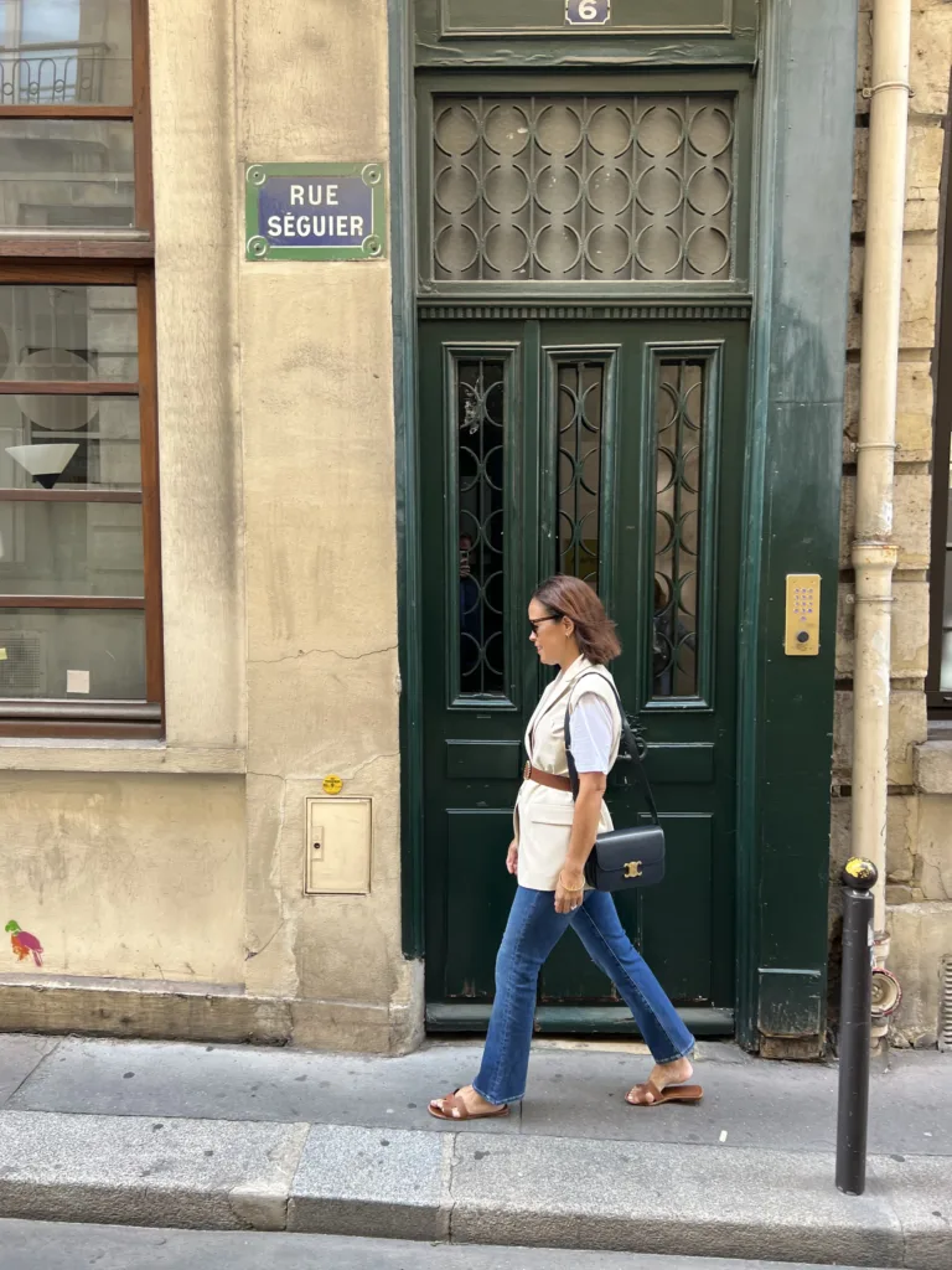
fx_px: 953
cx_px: 476
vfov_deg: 67.3
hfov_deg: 53.1
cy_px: 635
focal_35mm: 26
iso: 50
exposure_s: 1/121
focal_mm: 5.7
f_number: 1.5
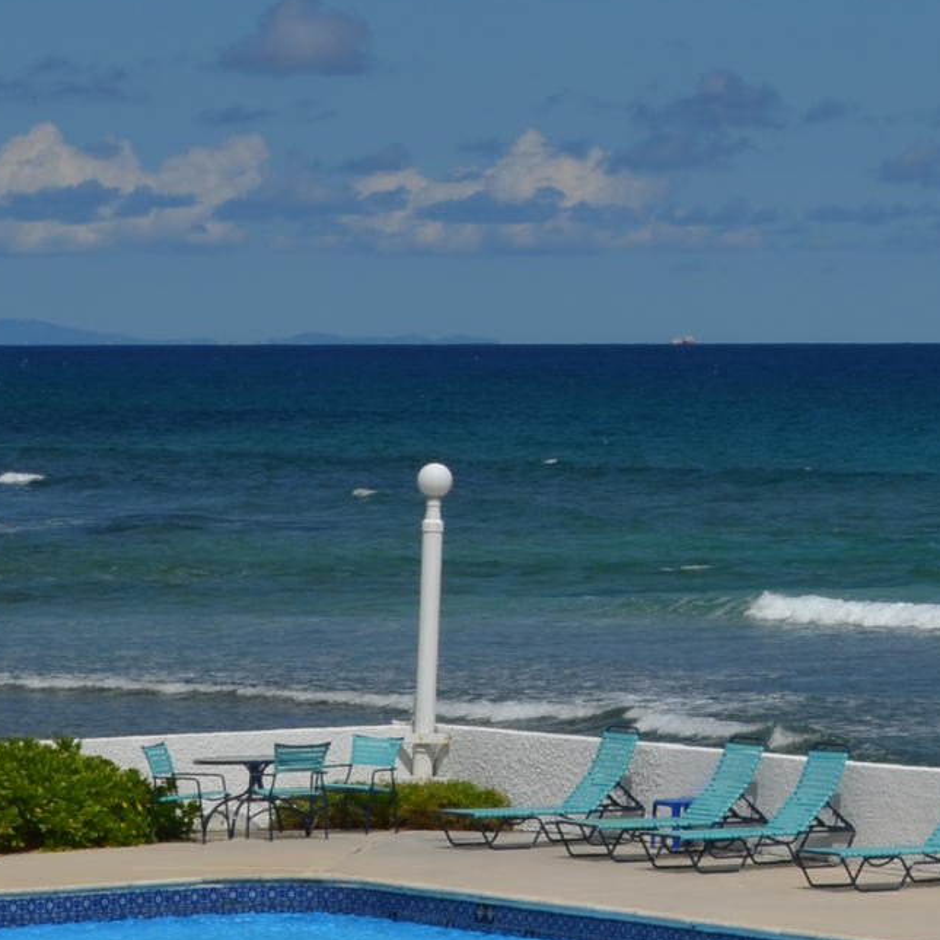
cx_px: 1864
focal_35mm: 213
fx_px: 6544
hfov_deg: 7.9
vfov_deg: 8.2
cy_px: 203
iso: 100
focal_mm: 36
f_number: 10
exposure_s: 1/400
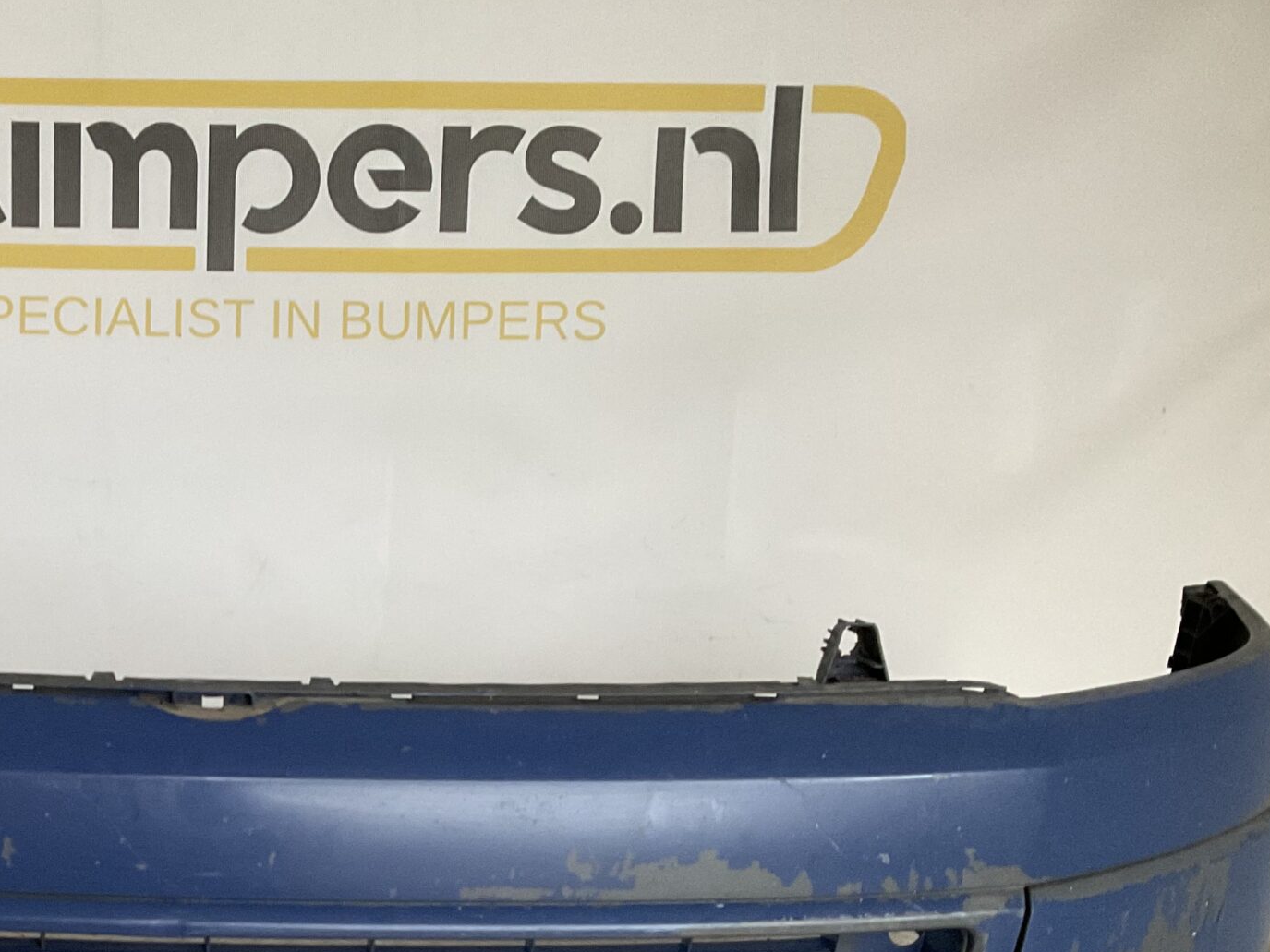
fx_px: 1981
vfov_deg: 26.6
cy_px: 750
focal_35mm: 54
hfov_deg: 34.0
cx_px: 175
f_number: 1.8
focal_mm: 3
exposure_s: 1/60
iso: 200
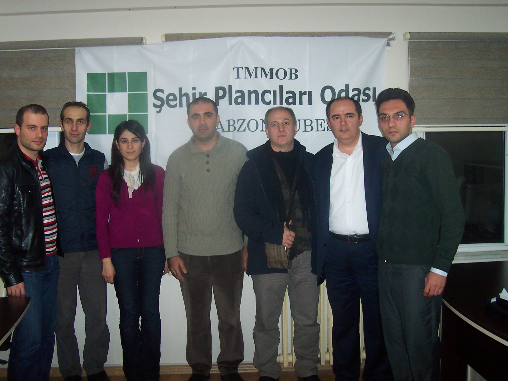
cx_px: 254
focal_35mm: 37
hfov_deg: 50.1
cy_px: 190
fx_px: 543
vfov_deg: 38.7
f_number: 2.8
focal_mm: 5.6
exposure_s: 1/60
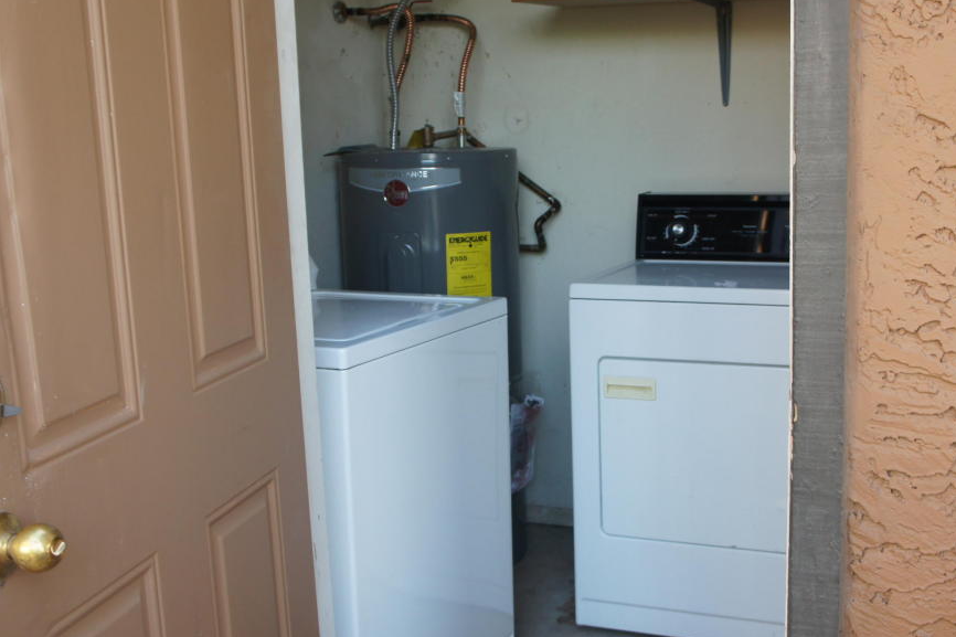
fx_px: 1168
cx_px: 566
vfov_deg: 30.5
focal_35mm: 44
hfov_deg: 44.3
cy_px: 339
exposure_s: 1/160
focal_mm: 22
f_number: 4
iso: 400
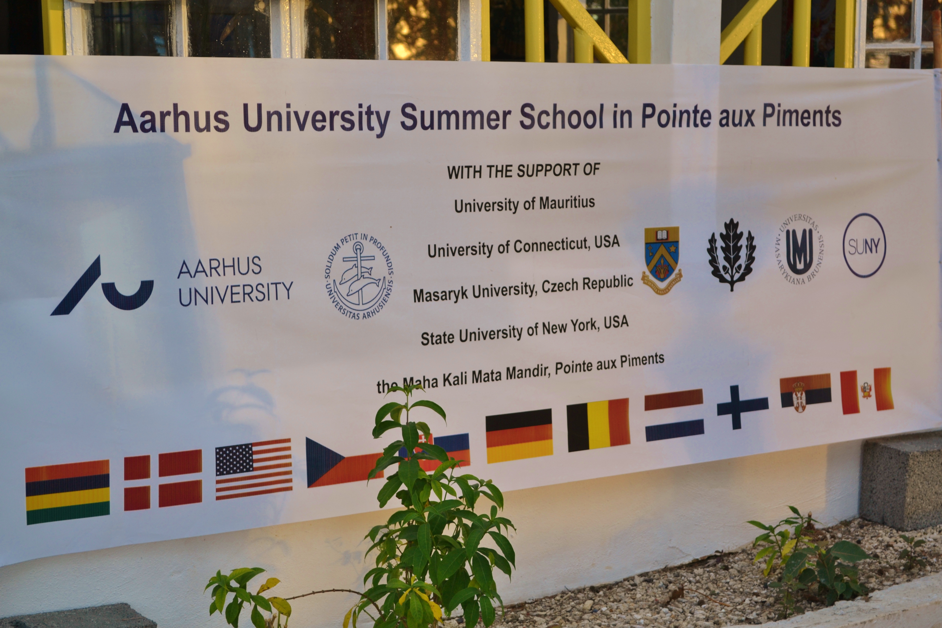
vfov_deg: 21.6
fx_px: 1648
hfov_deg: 31.9
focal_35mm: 63
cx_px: 471
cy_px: 314
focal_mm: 42
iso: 220
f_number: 5.6
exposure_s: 1/125
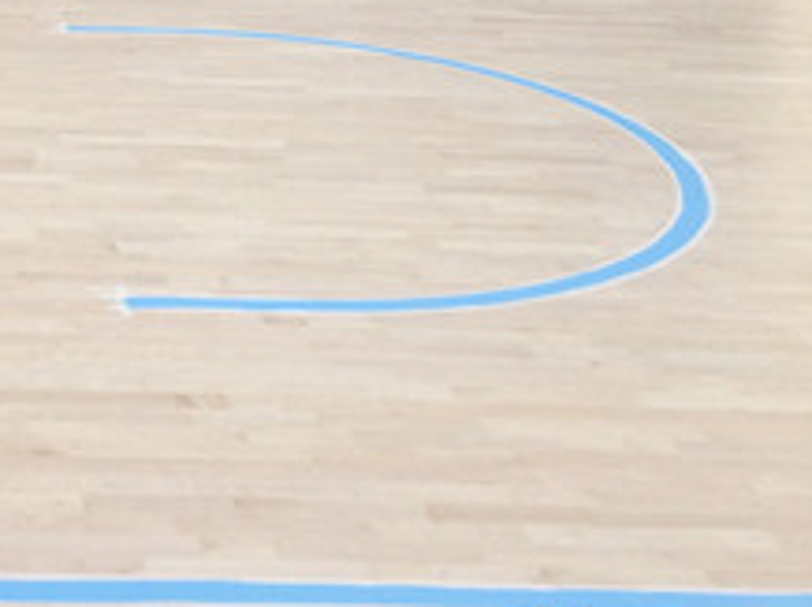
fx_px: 2132
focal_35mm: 91
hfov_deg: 20.9
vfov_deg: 15.5
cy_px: -171
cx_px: 11
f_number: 2.4
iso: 64
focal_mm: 4.12
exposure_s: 1/120
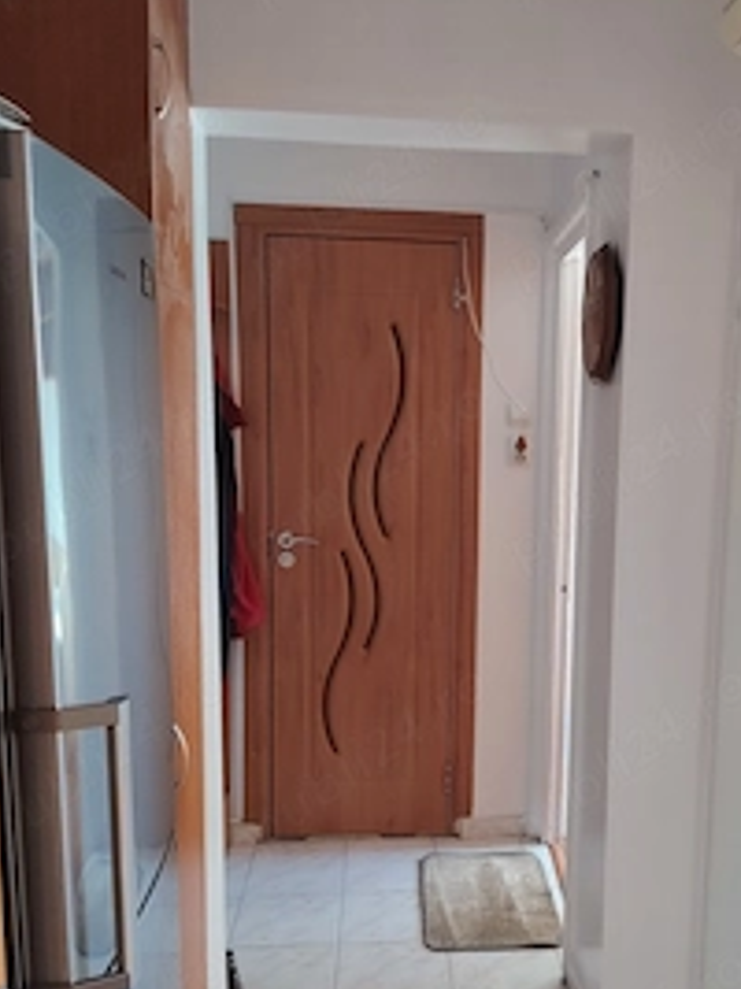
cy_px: 537
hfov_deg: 39.1
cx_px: 496
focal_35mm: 36
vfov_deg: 51.3
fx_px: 1028
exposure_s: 1/100
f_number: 1.75
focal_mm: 5.25
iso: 909
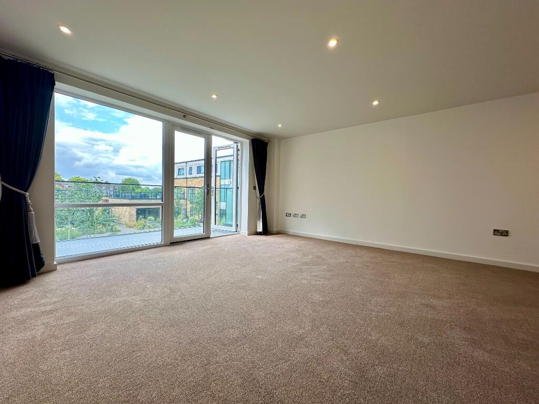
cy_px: 202
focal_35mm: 14
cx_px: 270
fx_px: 218
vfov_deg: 85.7
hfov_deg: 102.1
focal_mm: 2.22
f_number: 2.2
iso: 40
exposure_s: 1/160
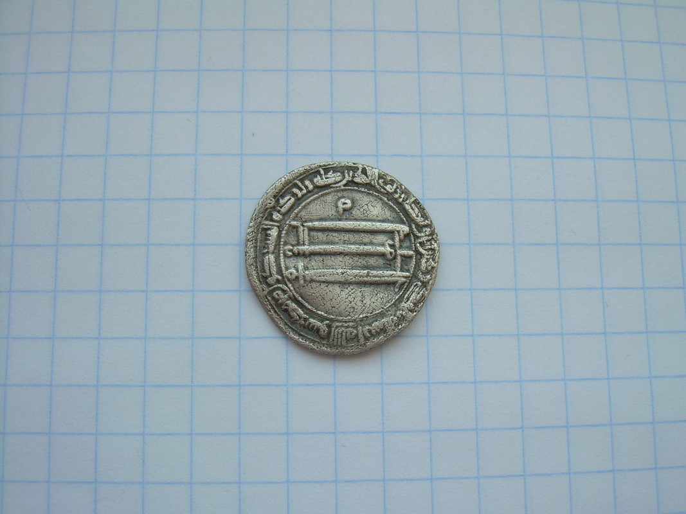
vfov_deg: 37.7
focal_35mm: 38
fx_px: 753
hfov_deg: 49.0
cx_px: 343
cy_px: 257
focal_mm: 6.3
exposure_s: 1/71.3
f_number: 2.8
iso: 50
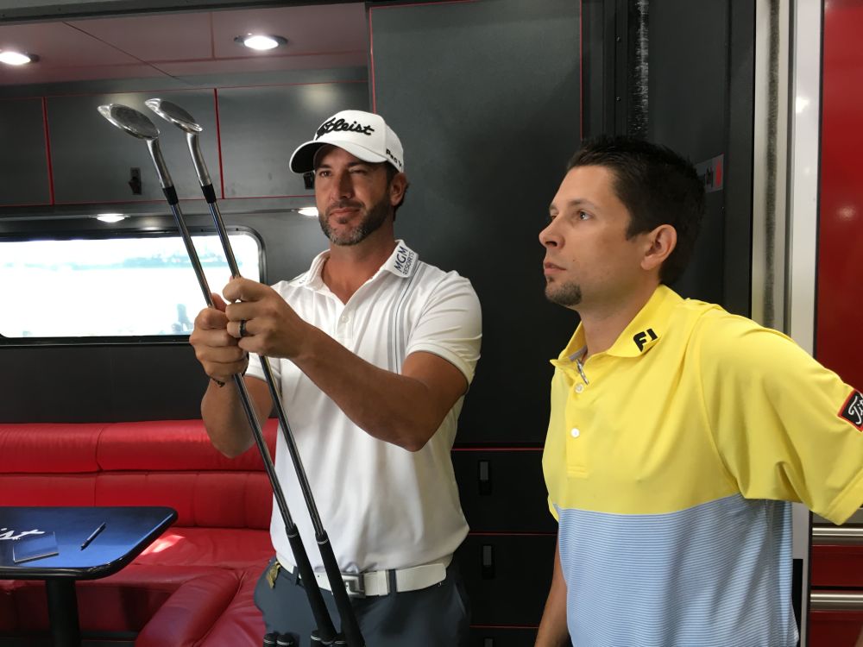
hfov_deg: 61.7
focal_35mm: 29
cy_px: 324
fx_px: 723
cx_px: 432
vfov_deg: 48.2
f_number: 2.2
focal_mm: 4.15
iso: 64
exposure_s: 1/30
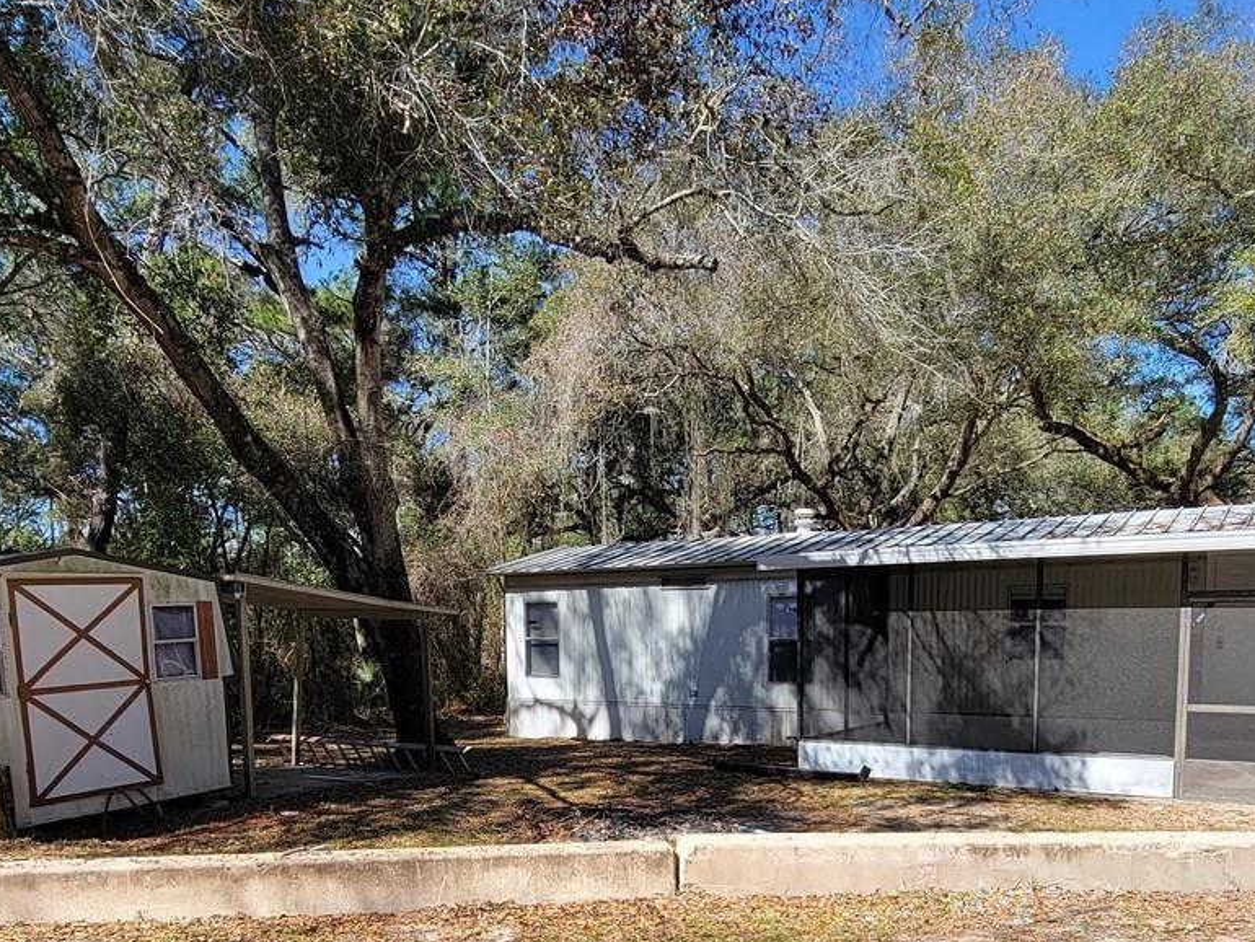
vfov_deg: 49.1
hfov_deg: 65.3
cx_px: 662
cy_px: 720
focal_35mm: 27
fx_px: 979
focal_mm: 2.2
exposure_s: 1/887
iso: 50
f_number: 2.2
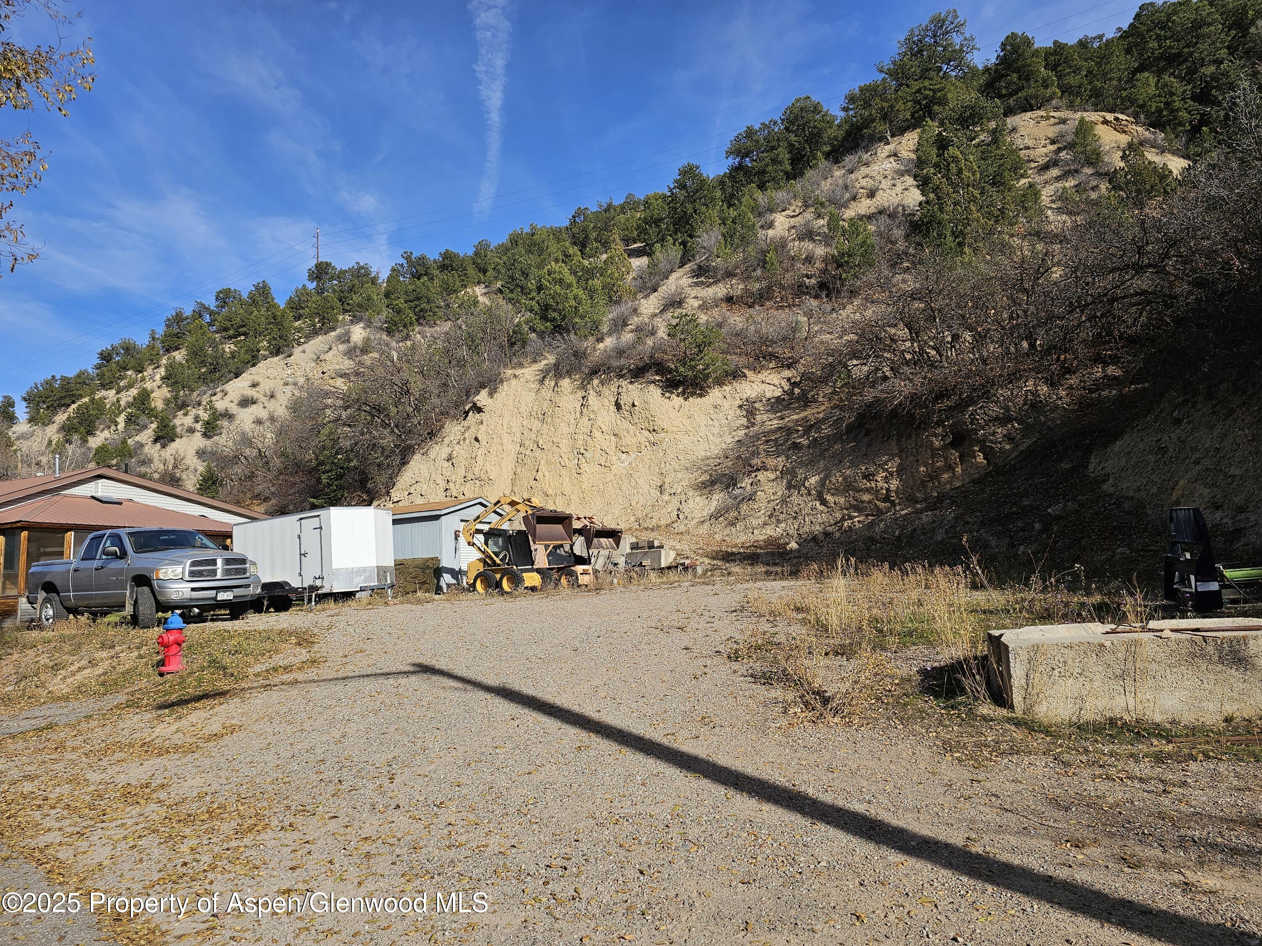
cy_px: 473
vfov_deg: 58.9
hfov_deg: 73.9
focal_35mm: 23
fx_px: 839
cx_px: 631
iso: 16
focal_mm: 6.3
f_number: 1.7
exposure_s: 1/1297
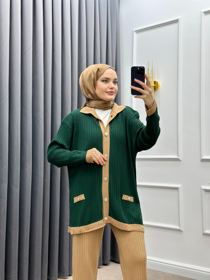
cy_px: 140
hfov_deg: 30.3
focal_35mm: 48
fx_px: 388
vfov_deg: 39.7
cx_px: 105
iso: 64
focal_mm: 6.86
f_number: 1.78
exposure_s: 1/168
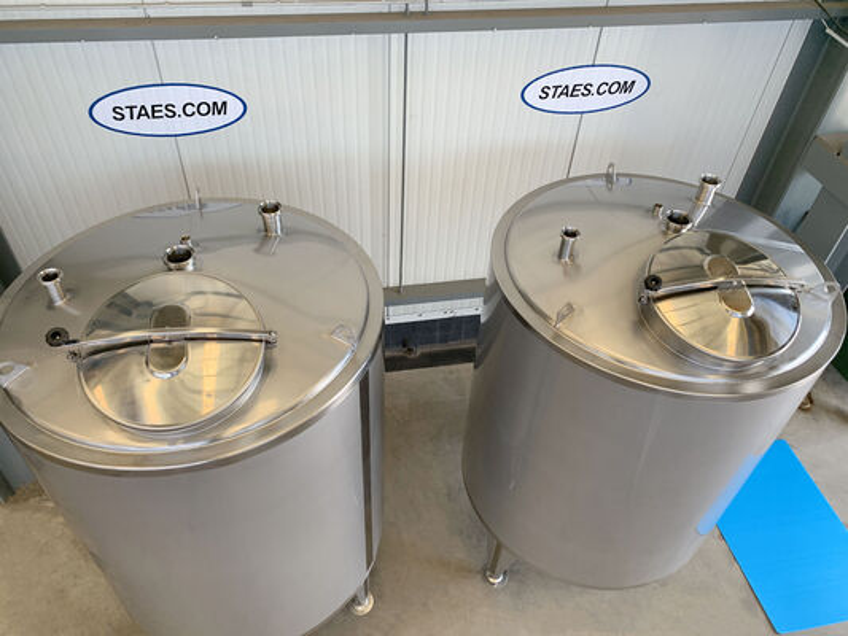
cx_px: 424
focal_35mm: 26
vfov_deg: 53.1
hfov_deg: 67.3
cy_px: 318
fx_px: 637
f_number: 1.8
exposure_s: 1/121
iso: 100
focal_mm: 4.25
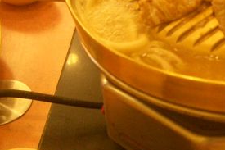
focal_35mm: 86
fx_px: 537
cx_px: 173
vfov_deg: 15.8
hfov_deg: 23.4
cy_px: 113
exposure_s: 1/20
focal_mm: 5.8
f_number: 2.6
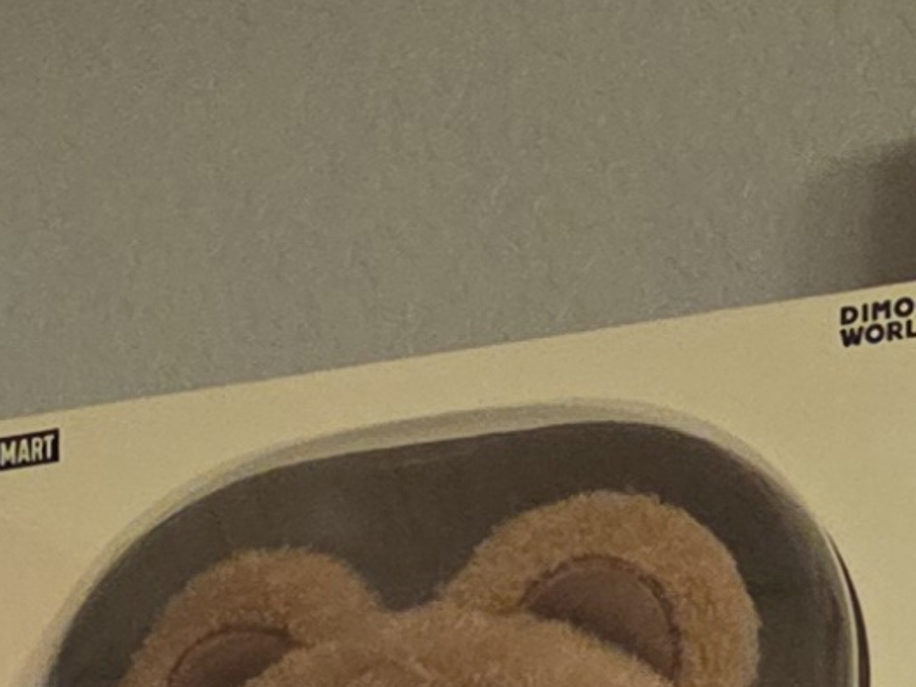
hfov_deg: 22.3
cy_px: 982
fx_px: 2144
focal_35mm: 81
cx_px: 1087
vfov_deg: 16.8
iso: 1600
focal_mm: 5.4
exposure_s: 1/120
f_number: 1.8
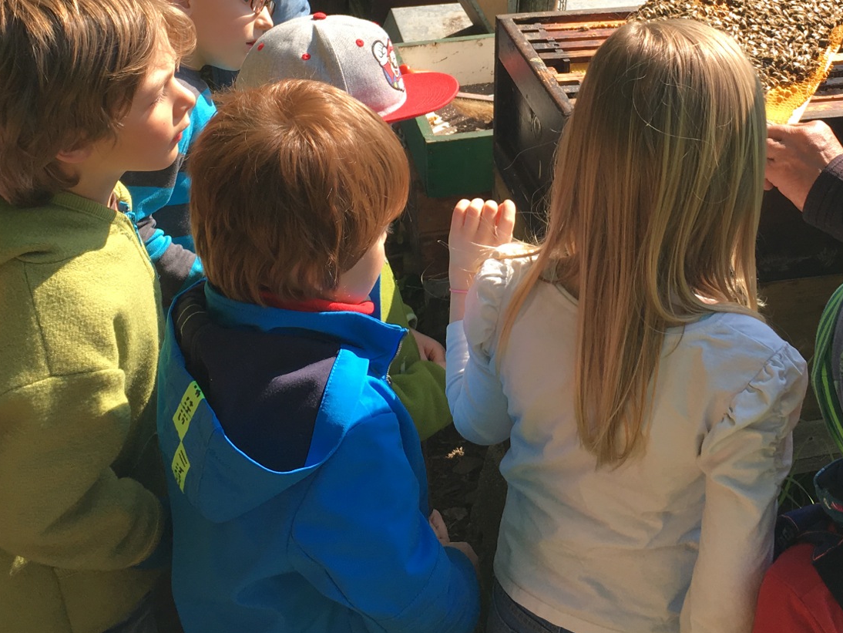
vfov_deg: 26.7
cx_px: 532
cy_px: 72
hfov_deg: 35.9
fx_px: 1291
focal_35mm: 53
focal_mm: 4.15
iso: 25
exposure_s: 1/596
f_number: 2.2
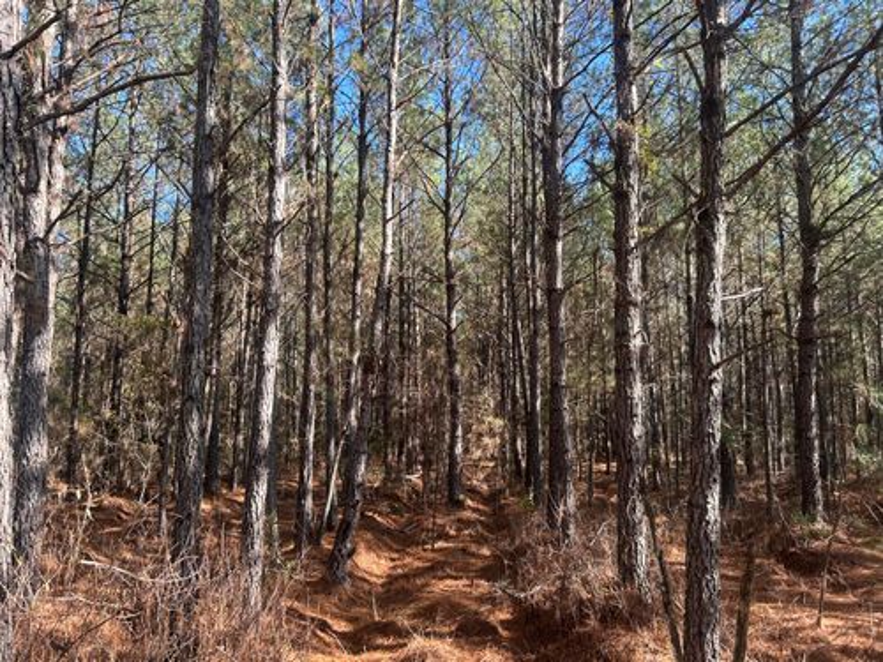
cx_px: 442
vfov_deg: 53.1
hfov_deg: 67.3
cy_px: 331
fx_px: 663
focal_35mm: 26
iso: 50
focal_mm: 5.7
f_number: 1.5
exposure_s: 1/298
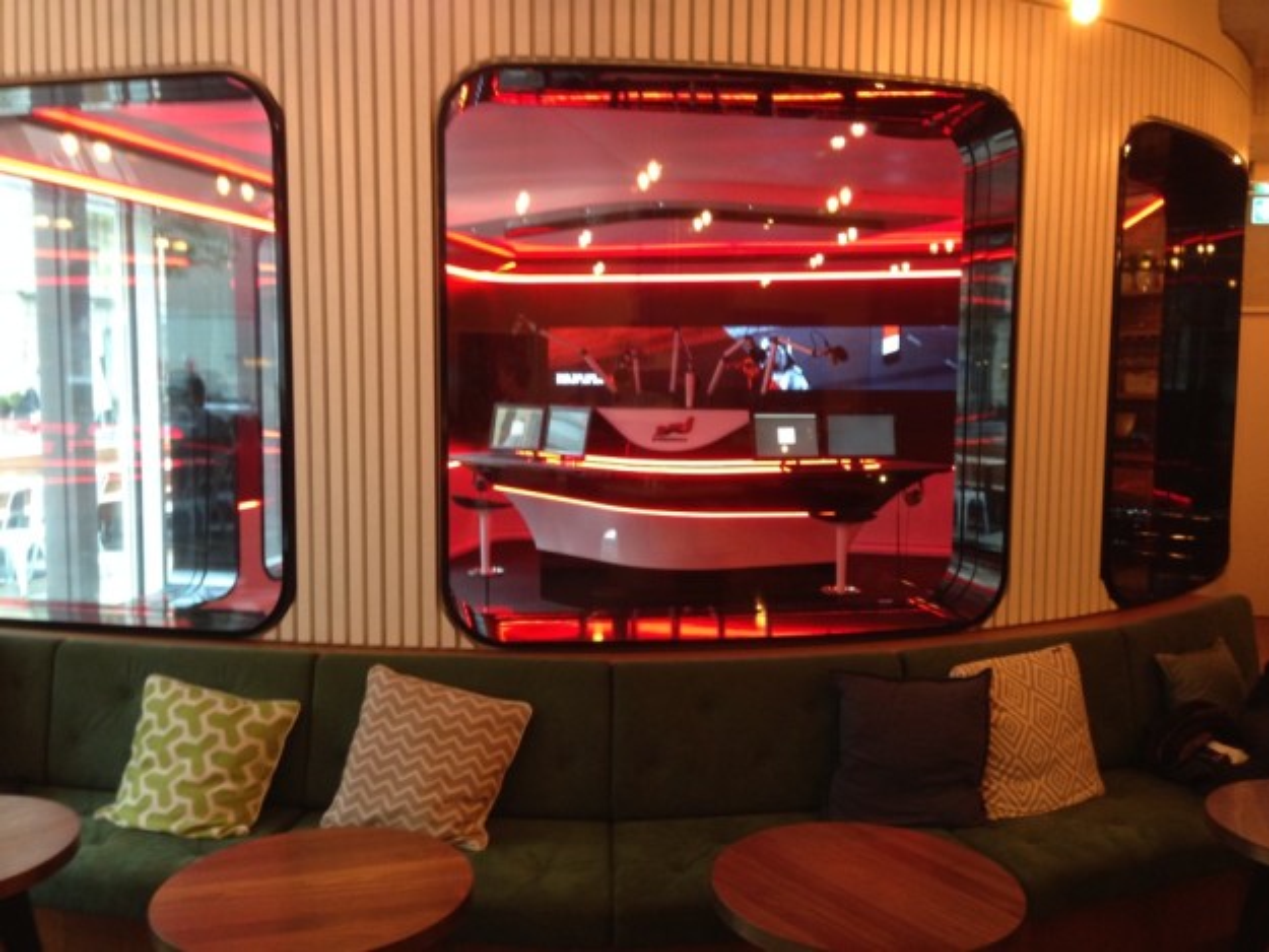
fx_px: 1210
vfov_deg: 43.0
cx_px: 634
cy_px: 476
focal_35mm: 33
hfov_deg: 55.3
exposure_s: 1/20
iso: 125
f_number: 2.4
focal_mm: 4.12
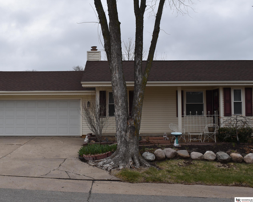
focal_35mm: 41
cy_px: 101
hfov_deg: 44.6
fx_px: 307
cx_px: 104
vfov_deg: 36.5
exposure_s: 1/200
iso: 100
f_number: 8
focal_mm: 24
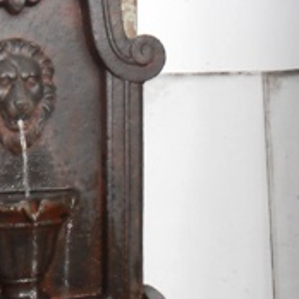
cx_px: 17
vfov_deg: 26.0
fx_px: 645
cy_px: 192
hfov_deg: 25.1
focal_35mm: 66
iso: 320
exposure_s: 1/45
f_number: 3.5
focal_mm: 4.9
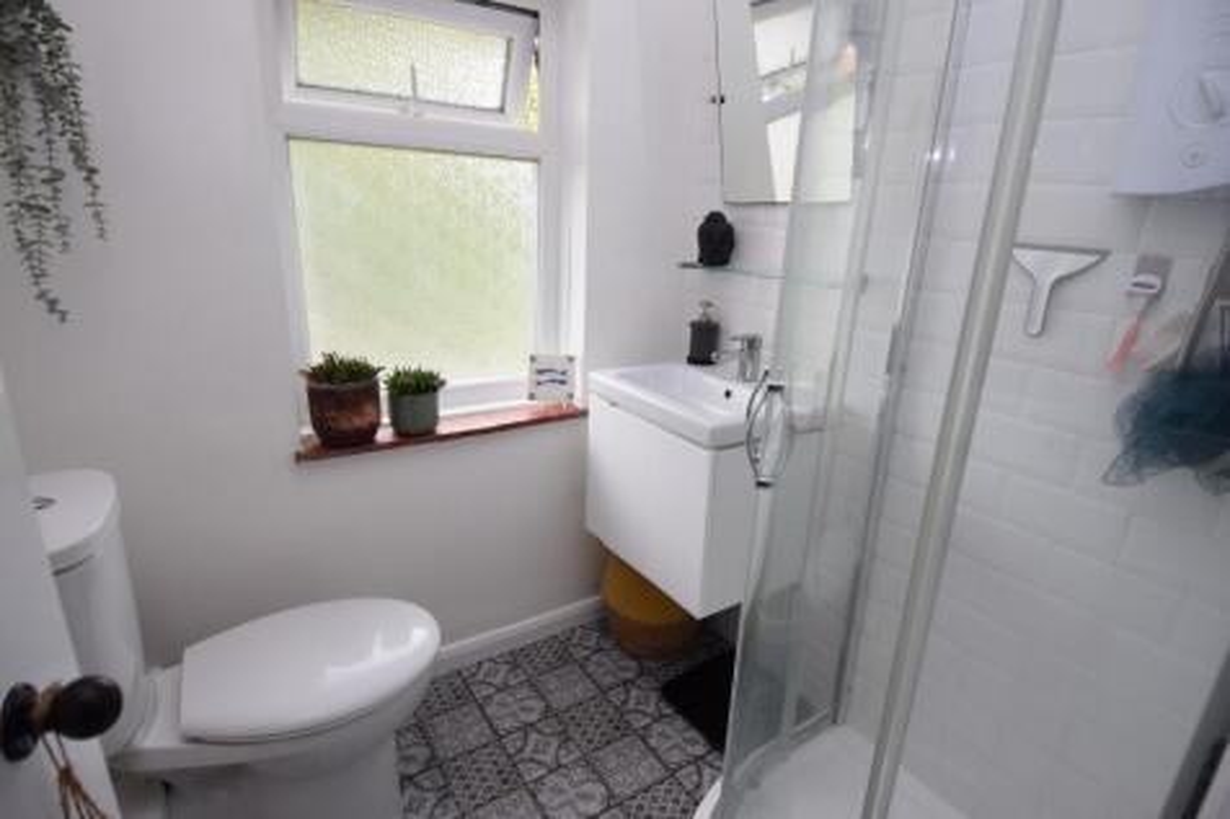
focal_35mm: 18
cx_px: 615
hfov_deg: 90.0
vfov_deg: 67.3
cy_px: 410
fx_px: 615
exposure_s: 1/60
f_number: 4
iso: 400
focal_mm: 12
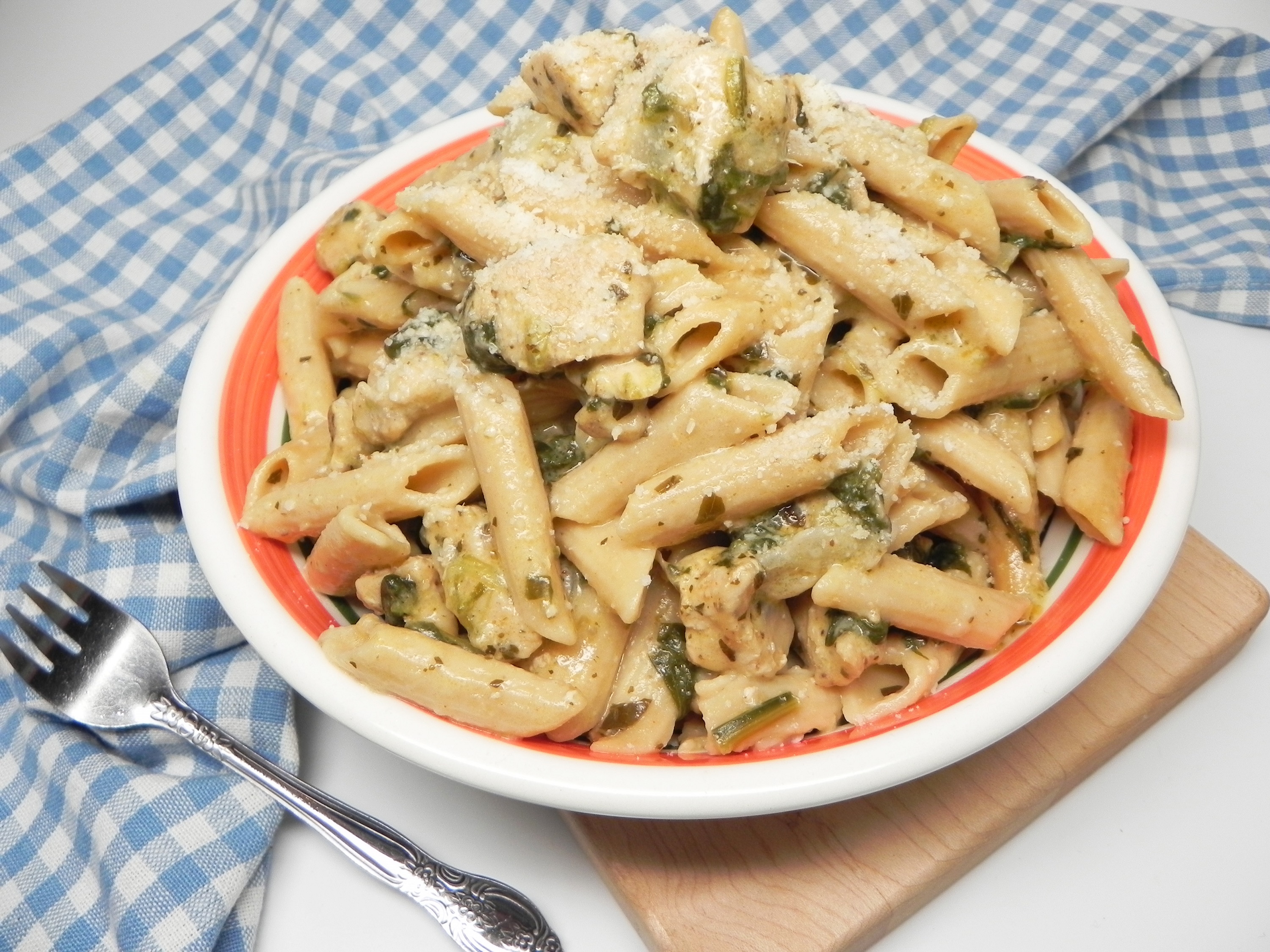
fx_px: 1064
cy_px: 476
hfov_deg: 61.7
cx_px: 635
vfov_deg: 48.2
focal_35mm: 29
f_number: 2.8
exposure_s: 1/54.4
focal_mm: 5.2
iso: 160
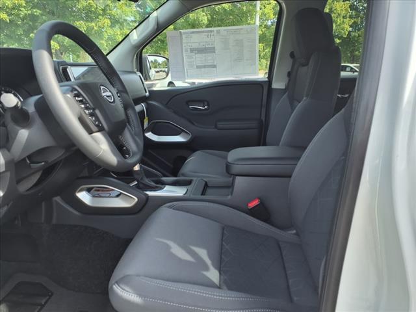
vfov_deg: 51.4
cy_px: 156
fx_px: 324
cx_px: 208
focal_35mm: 27
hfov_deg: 65.3
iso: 40
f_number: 1.9
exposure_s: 1/278
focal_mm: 3.58
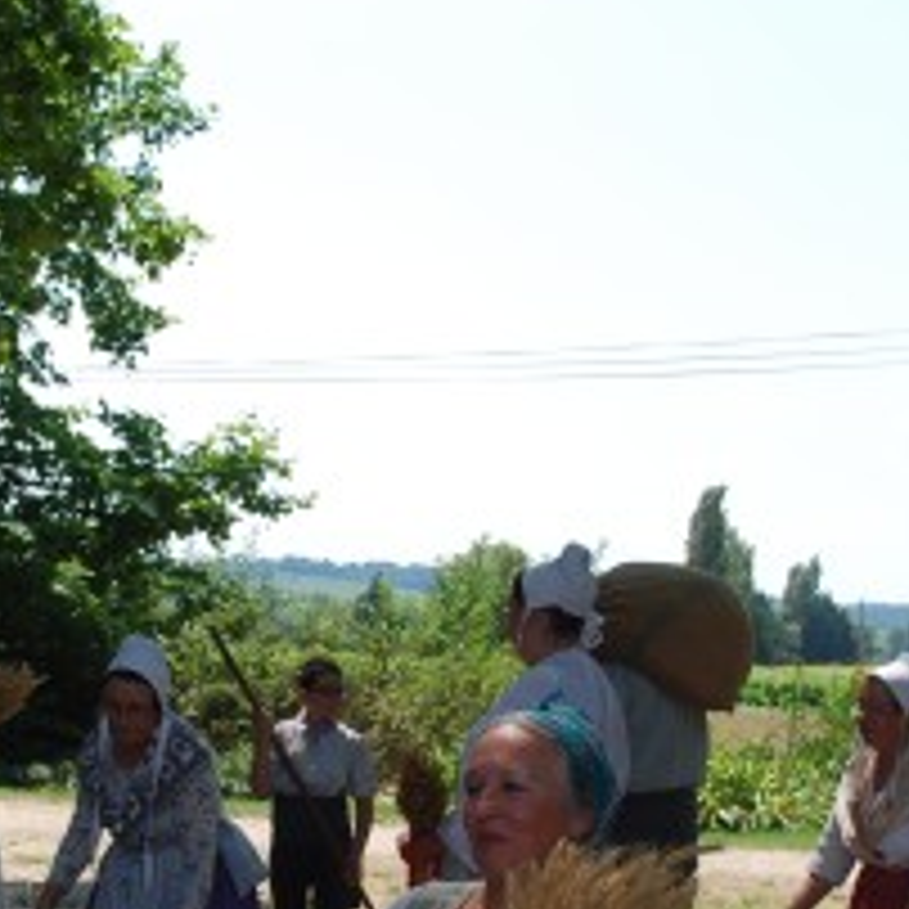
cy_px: 682
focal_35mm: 113
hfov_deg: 15.4
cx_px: 234
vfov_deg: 15.4
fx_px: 3357
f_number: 6.3
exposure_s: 1/200
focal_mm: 28
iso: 100
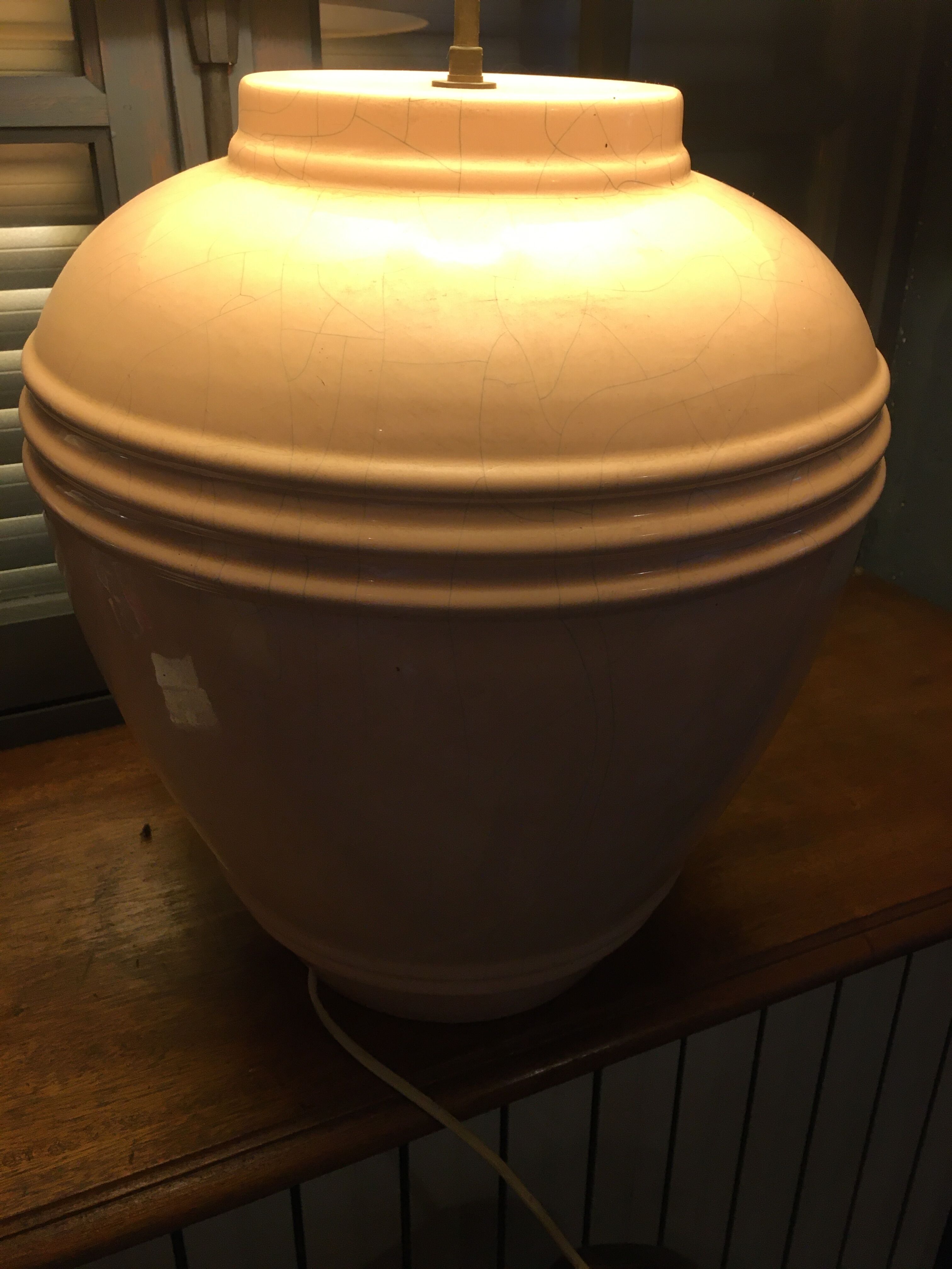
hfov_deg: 48.2
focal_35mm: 29
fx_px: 1063
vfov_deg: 61.7
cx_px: 476
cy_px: 634
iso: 50
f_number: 2.2
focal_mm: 4.15
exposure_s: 1/33
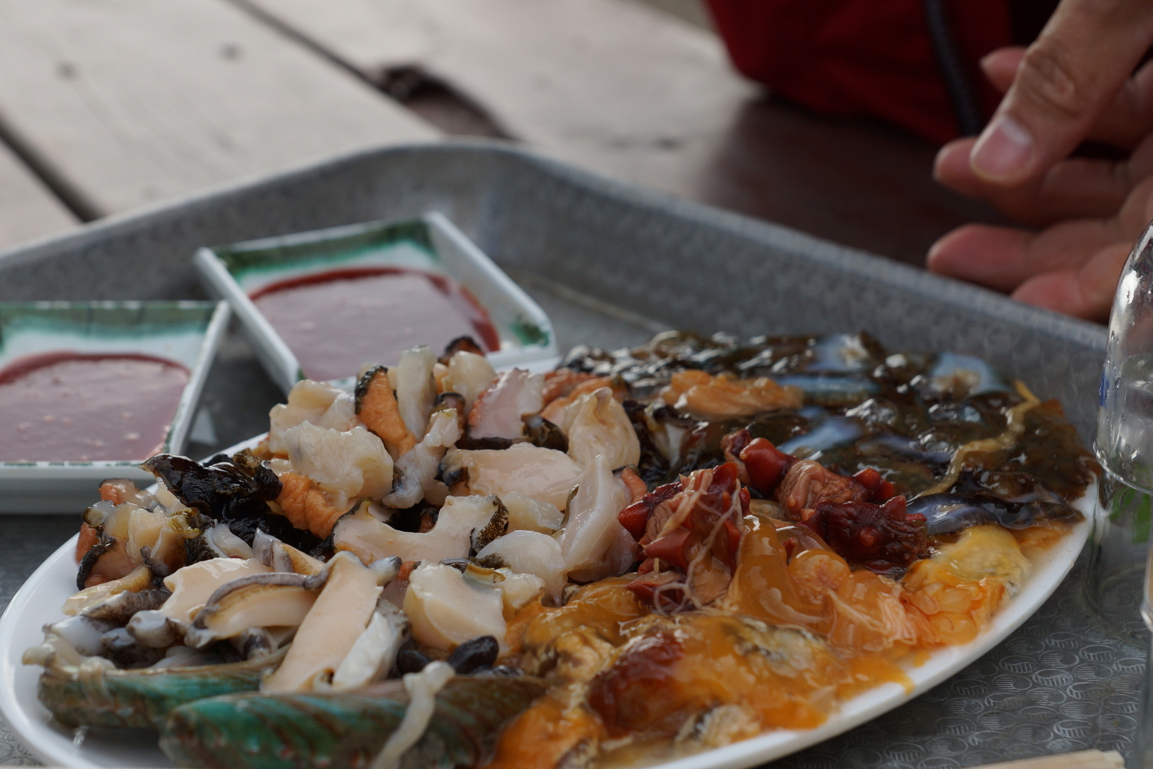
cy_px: 447
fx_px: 3042
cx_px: 511
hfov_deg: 21.5
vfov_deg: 14.4
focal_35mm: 95
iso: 100
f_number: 5
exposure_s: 1/250
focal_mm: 50
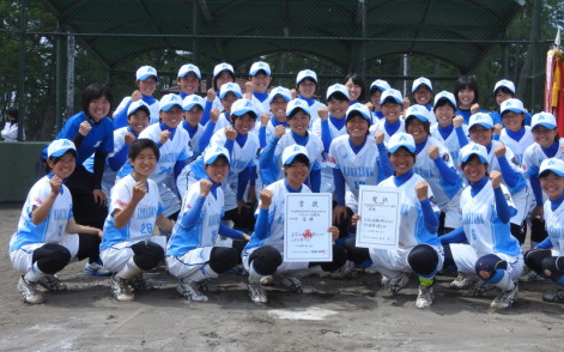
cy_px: 156
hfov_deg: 37.4
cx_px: 332
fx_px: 830
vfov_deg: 23.9
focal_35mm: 54
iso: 100
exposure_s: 1/1000
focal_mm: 7.2
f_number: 3.8
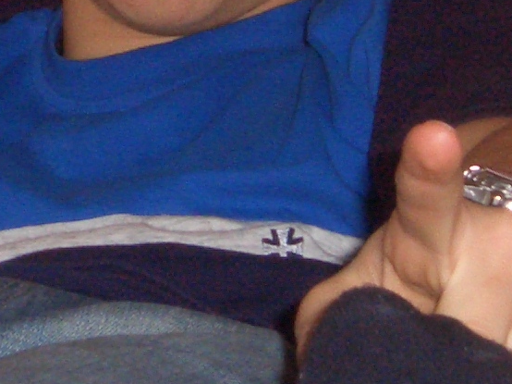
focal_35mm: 270
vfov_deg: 5.4
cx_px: 201
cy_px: -258
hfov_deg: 7.3
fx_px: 3992
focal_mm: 9.7
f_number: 5.5
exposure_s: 1/40
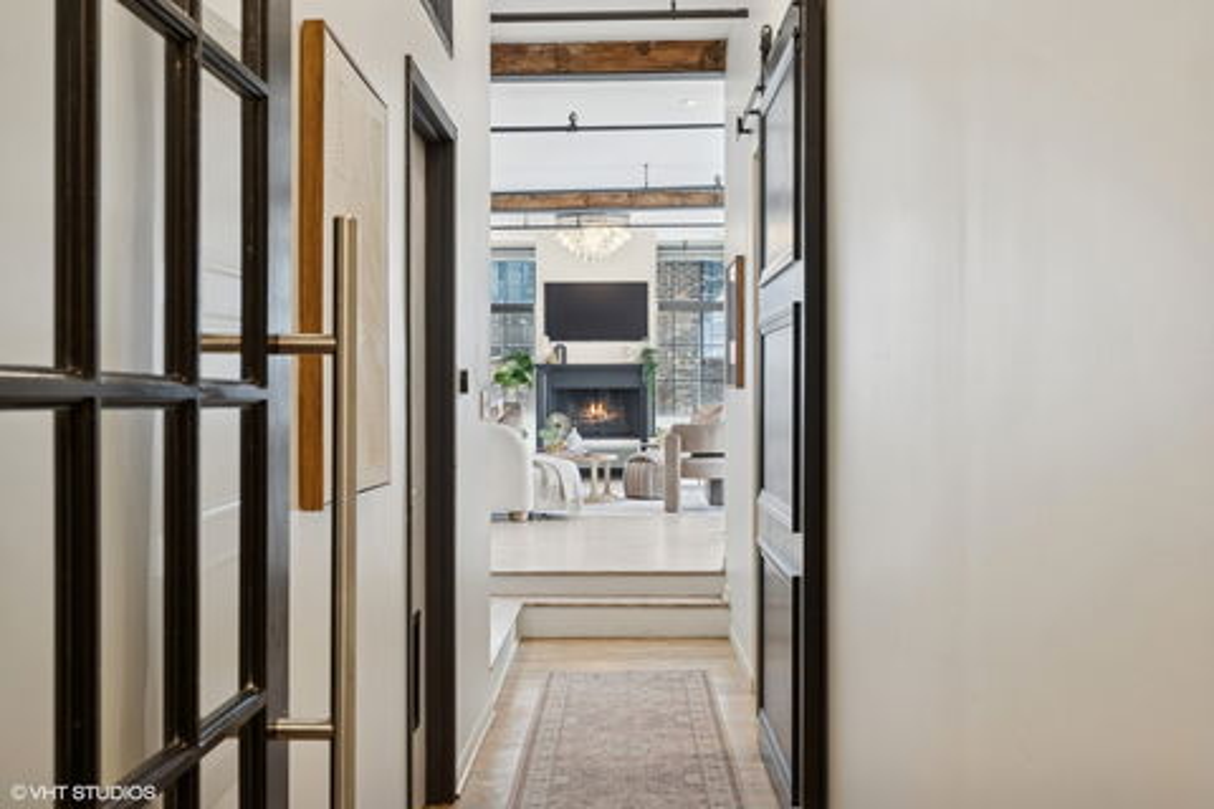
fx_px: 1315
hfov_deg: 49.6
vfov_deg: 34.2
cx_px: 607
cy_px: 404
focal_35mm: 39
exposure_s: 1/30
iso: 320
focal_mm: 26
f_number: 8
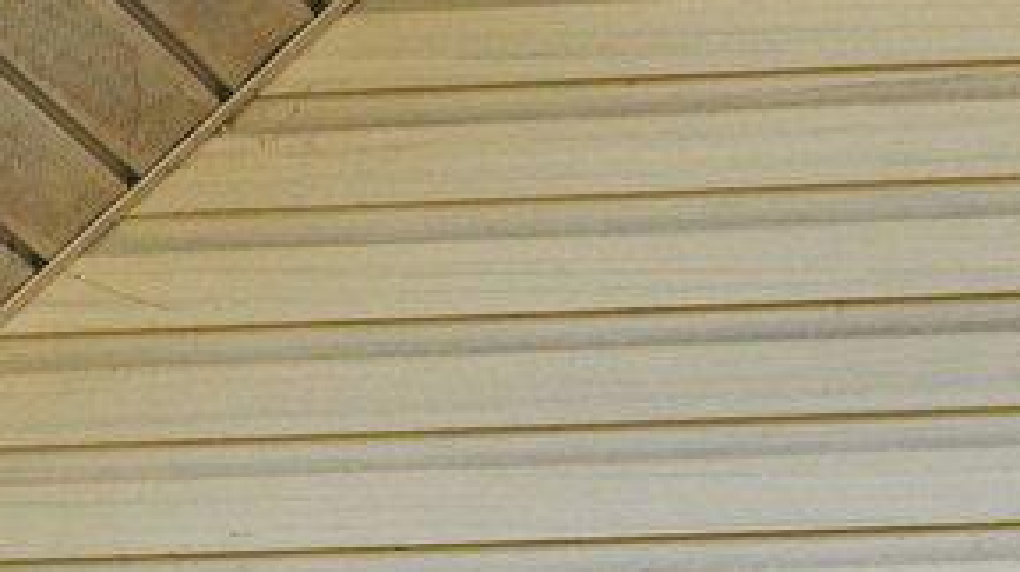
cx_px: 1045
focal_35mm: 223
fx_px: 6026
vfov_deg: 5.3
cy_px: 1139
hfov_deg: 9.6
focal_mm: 30
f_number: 8
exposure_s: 1/125
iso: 400
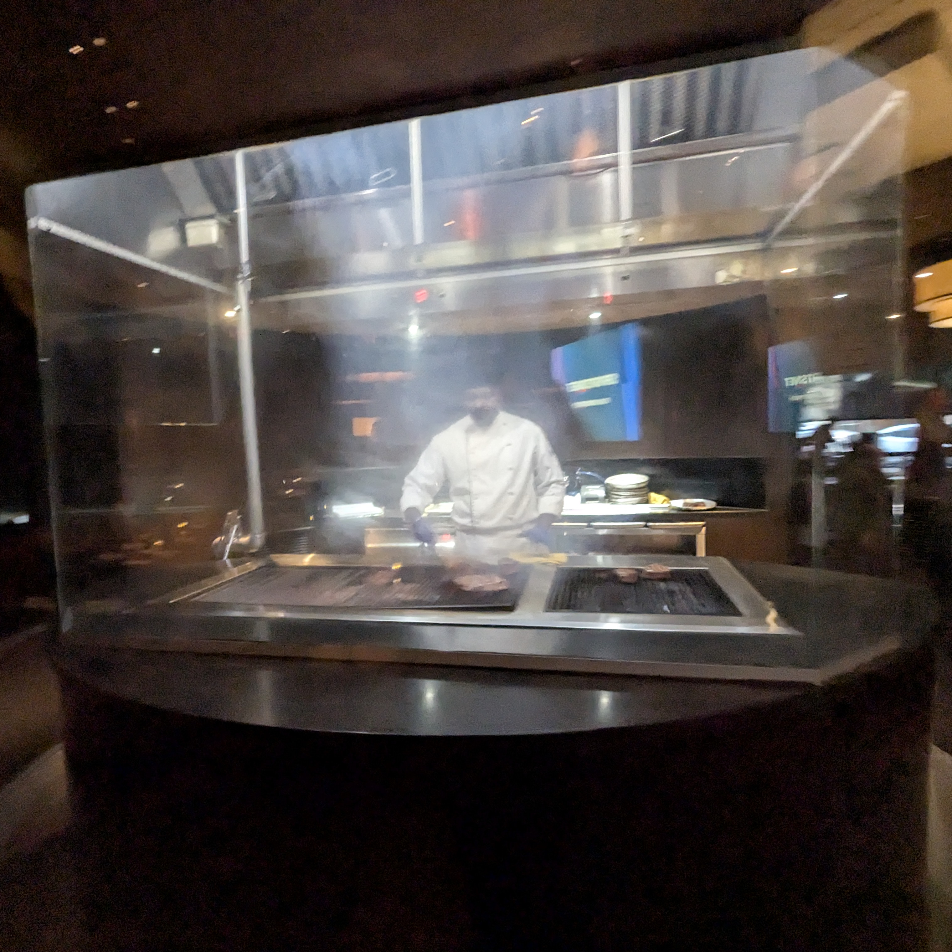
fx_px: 591
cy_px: 478
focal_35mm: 19
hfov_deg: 77.6
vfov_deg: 77.7
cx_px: 454
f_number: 2.2
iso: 1176
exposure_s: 1/24
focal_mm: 2.35
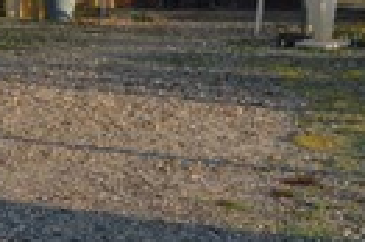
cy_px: -214
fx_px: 2127
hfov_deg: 9.7
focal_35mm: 210
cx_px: -86
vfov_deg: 6.4
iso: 100
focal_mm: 23
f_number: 5.6
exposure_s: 1/160
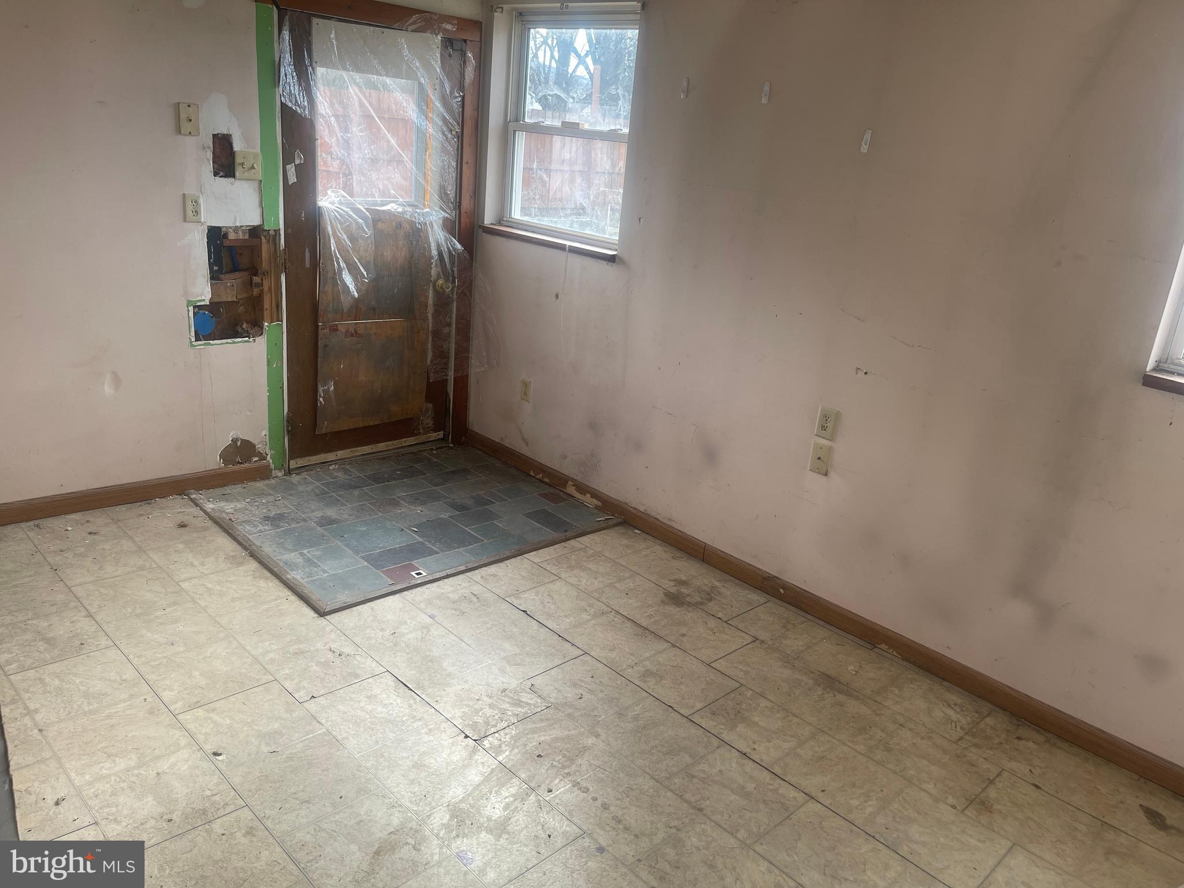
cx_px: 592
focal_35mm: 25
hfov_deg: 69.4
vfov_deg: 54.9
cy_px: 444
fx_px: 855
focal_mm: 5.1
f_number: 1.6
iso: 50
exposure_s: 1/121
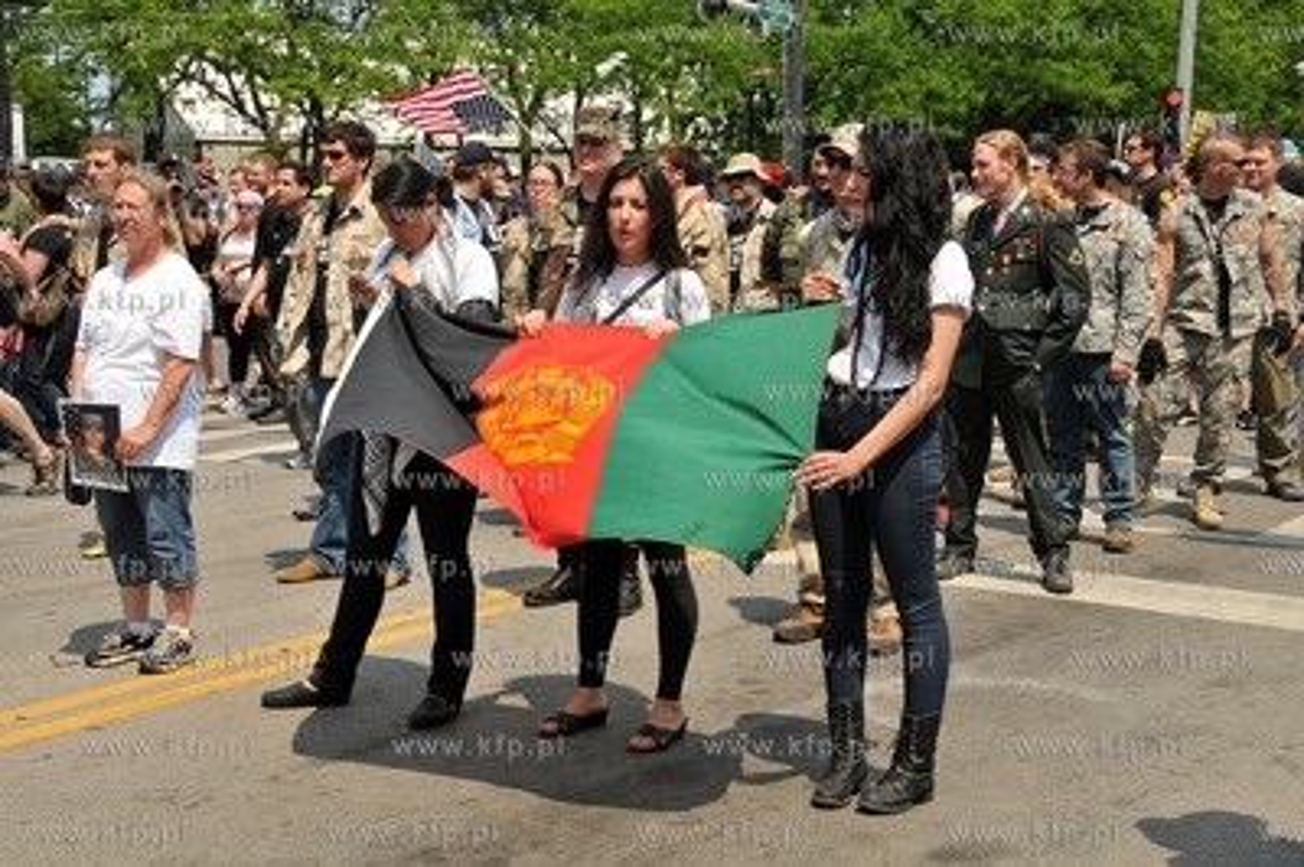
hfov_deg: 35.1
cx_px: 652
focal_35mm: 57
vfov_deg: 23.7
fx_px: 2063
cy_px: 434
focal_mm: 38
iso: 450
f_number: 10
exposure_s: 1/640
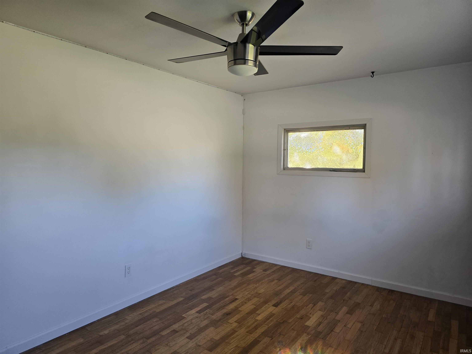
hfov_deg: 73.9
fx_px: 314
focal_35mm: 23
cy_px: 177
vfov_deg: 58.9
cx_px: 236
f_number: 1.7
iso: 160
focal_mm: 6.3
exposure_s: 1/180
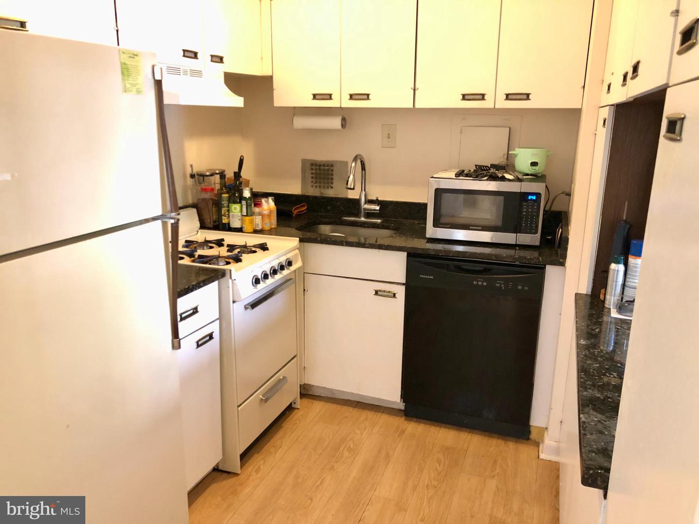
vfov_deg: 49.7
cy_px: 262
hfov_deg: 63.4
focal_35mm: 28
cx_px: 350
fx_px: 565
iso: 100
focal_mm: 4
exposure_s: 1/4
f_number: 1.8
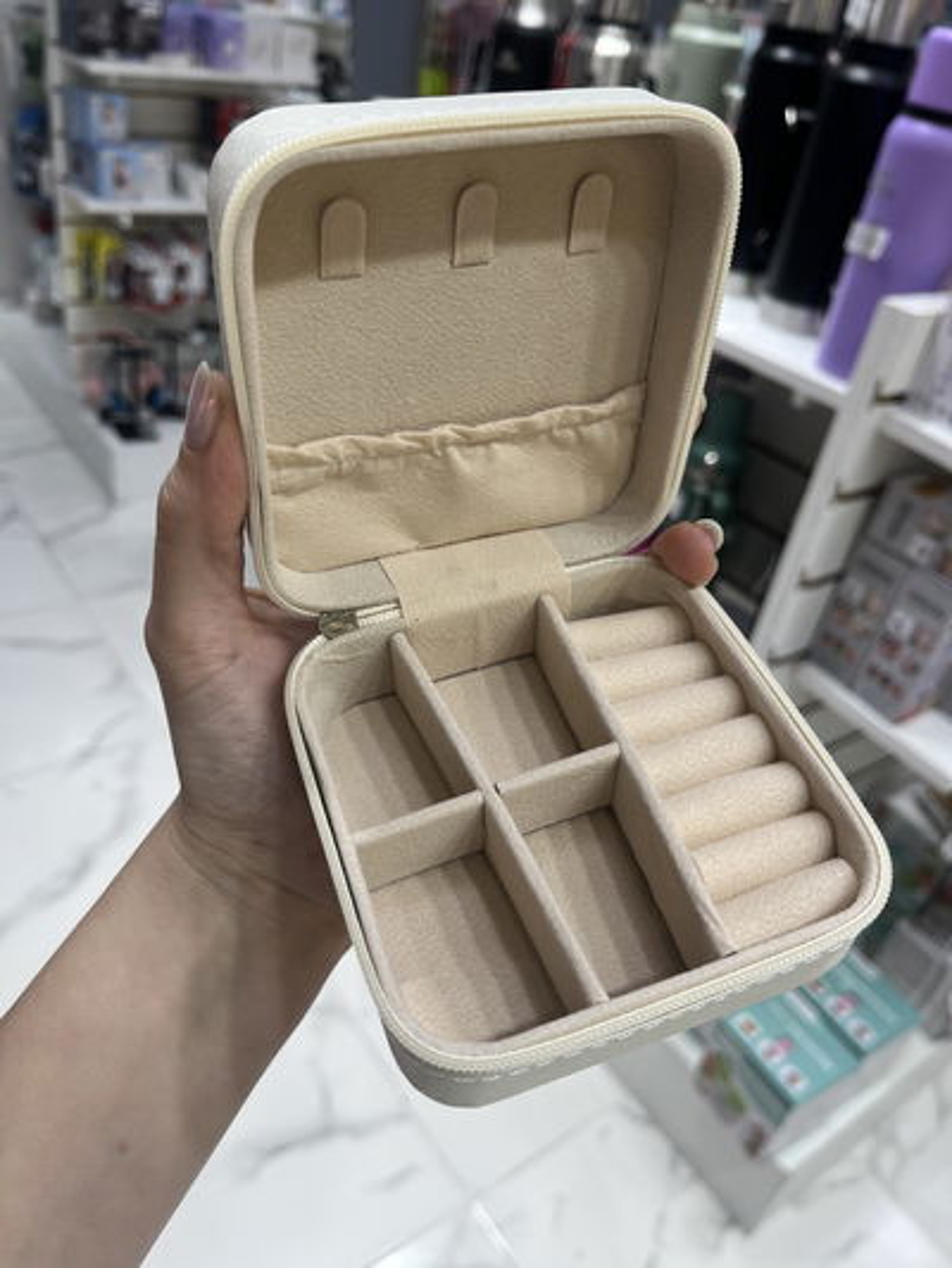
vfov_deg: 67.3
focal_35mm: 26
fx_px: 953
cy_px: 634
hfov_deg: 53.1
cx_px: 476
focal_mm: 5.1
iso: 32
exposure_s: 1/120
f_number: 1.6
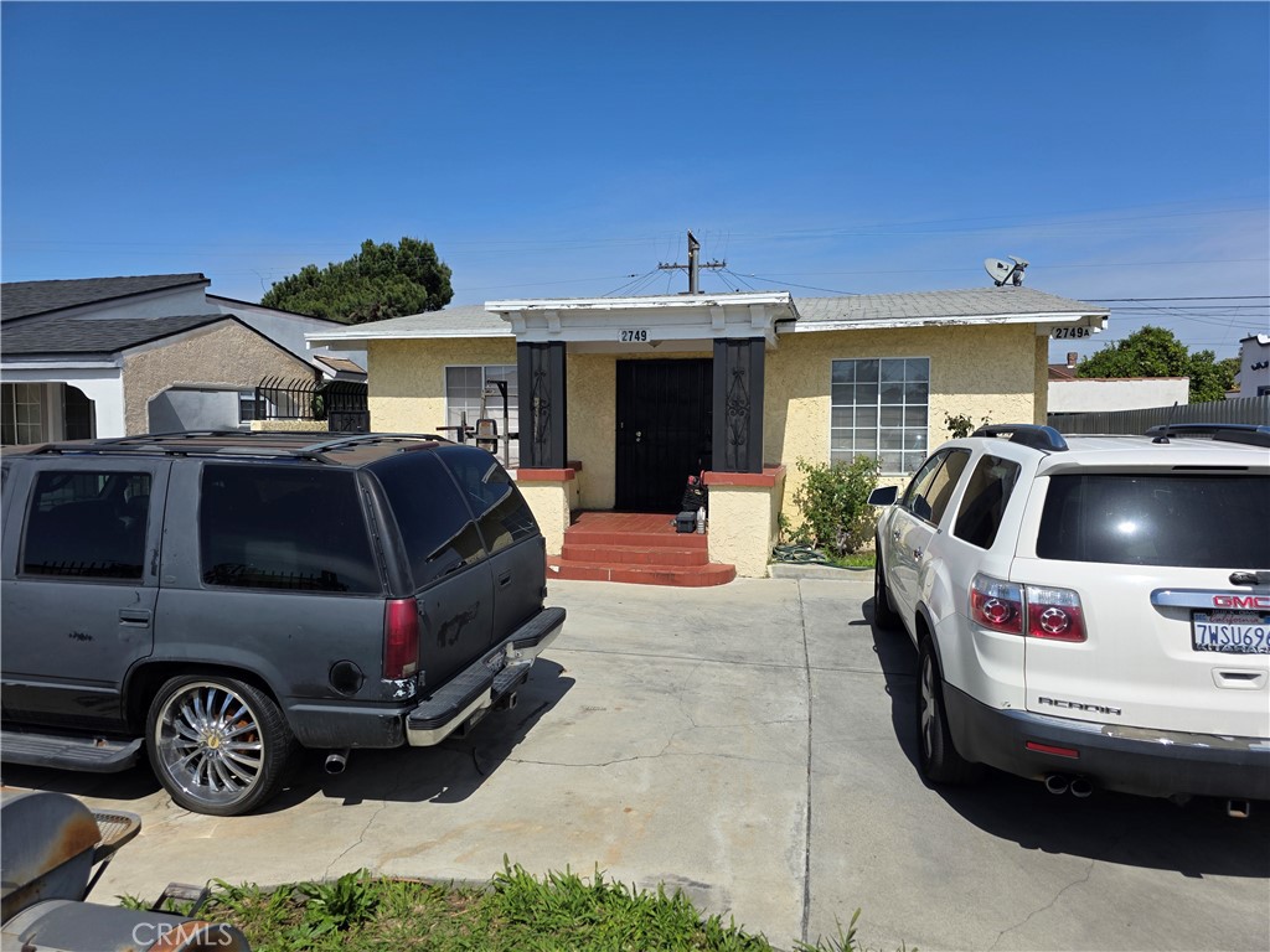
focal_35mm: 23
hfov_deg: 73.9
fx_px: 844
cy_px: 476
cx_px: 635
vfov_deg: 58.9
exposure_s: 1/7944
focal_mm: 6.3
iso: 80
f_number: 1.7
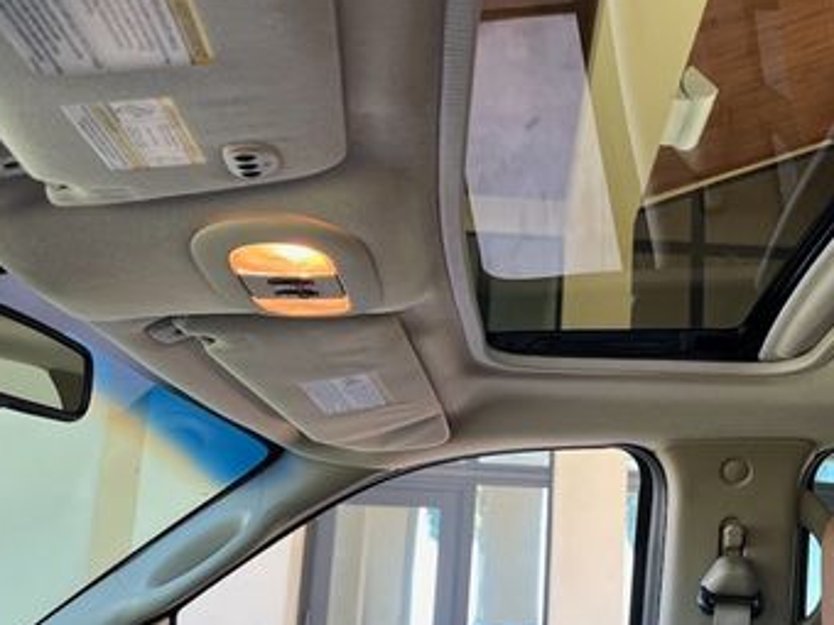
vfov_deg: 29.7
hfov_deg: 38.4
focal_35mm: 49
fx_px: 1181
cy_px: 341
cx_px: 562
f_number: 1.5
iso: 80
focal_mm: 5.7
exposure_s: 1/121
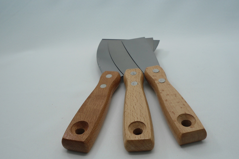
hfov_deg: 55.8
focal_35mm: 34
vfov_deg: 38.8
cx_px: 126
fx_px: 226
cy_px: 86
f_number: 2.8
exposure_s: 1/40
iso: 80
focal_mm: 4.7
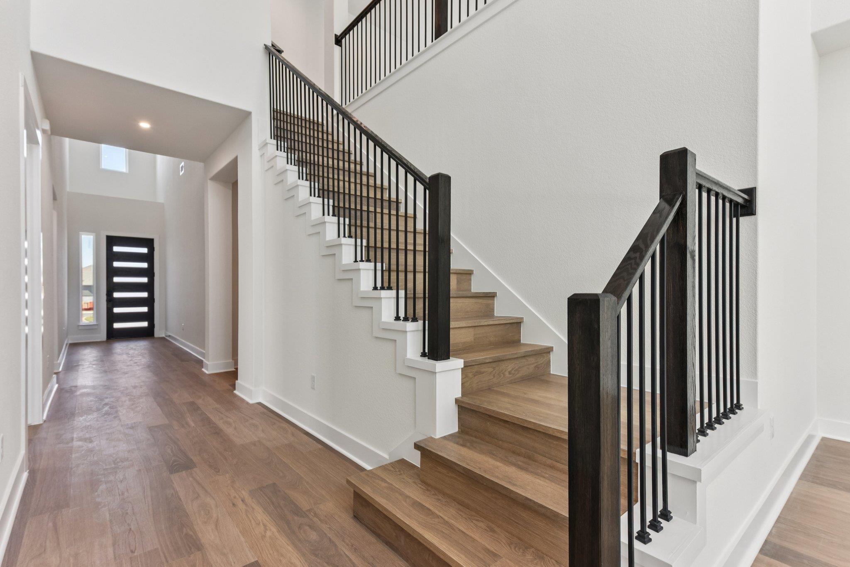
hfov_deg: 93.3
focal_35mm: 17
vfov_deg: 70.5
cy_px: 284
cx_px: 425
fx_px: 401
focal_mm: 17
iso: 400
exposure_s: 1/40
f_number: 8
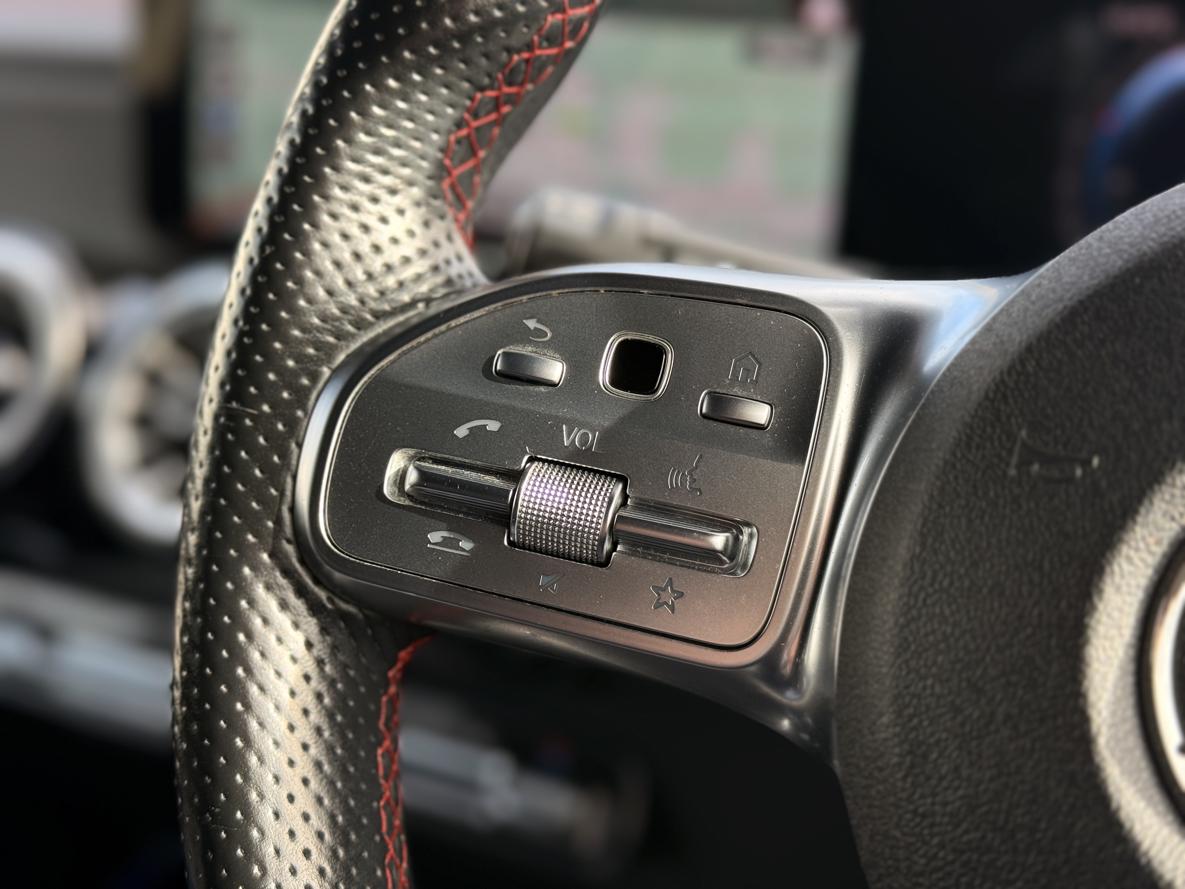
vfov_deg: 30.3
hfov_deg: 39.7
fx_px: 1643
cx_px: 592
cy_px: 444
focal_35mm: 48
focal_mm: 6.76
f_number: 1.78
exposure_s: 1/340
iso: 64
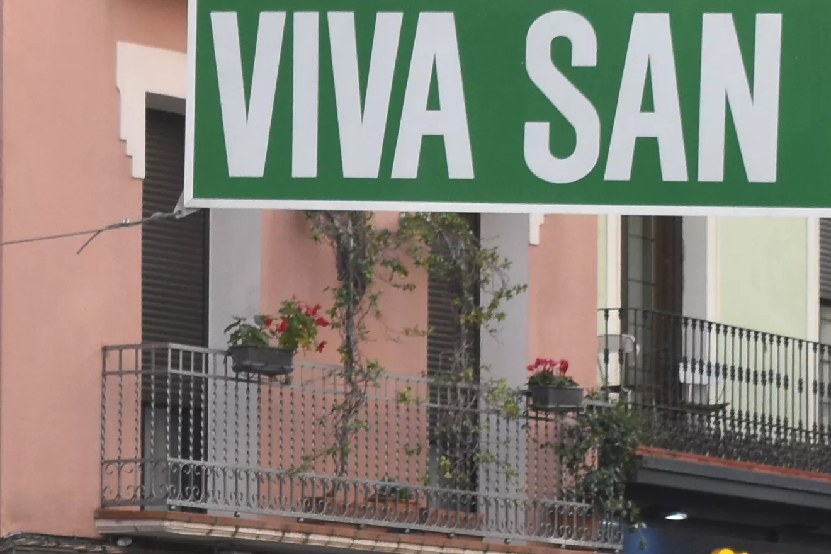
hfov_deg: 7.9
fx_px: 5978
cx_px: -51
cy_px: 1091
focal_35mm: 259
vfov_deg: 5.2
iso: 400
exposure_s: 1/250
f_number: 8
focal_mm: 38
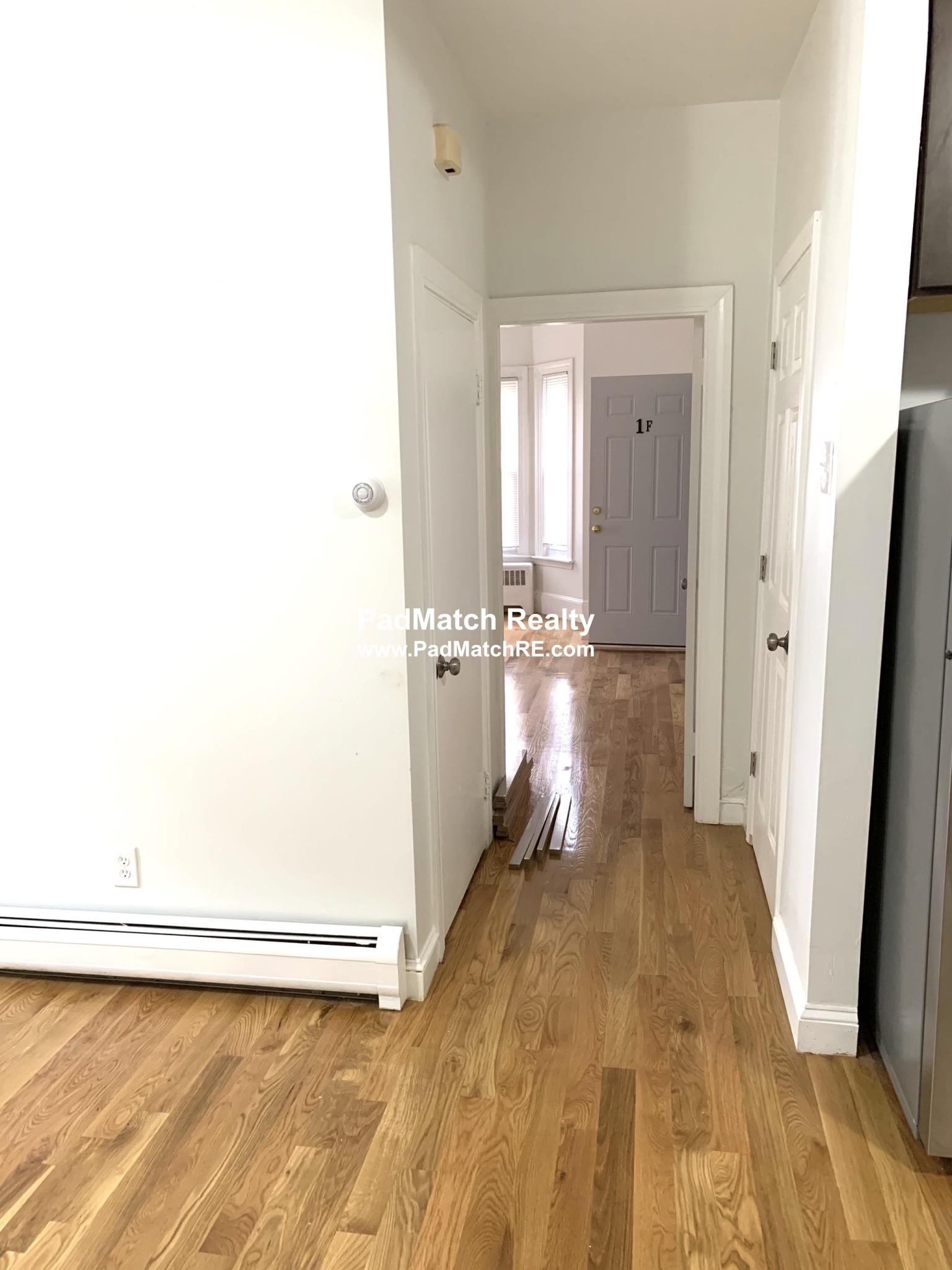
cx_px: 476
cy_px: 635
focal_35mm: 26
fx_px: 953
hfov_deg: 53.1
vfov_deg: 67.3
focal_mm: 4.25
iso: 200
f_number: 1.8
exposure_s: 1/60
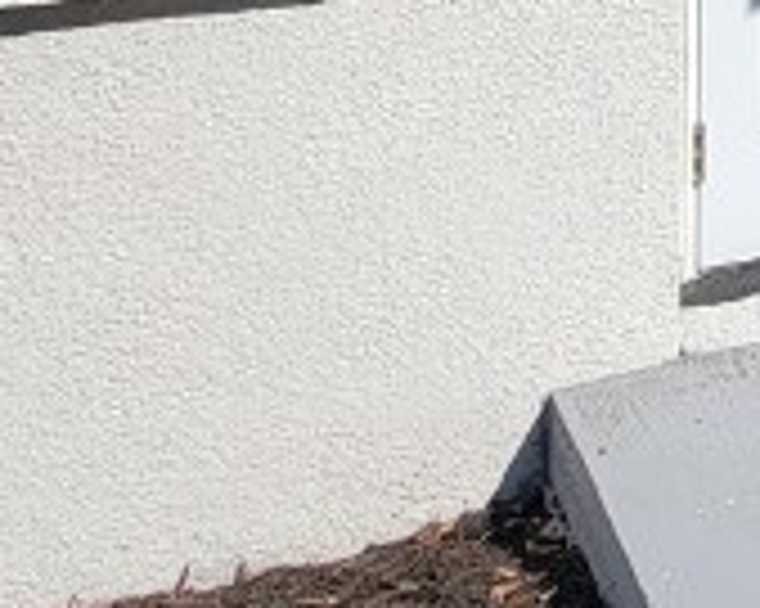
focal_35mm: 77
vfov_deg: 16.4
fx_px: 1731
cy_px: -518
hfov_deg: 19.2
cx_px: 1345
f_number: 2.2
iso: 50
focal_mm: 2.2
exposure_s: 1/1910
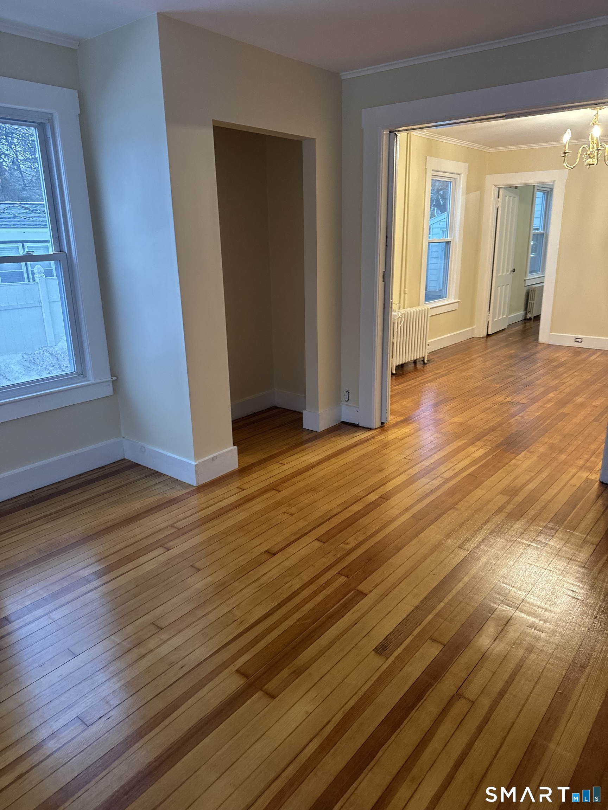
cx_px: 304
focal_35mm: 24
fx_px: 562
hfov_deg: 56.8
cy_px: 405
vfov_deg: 71.6
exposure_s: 1/60
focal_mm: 6.76
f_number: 1.78
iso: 320
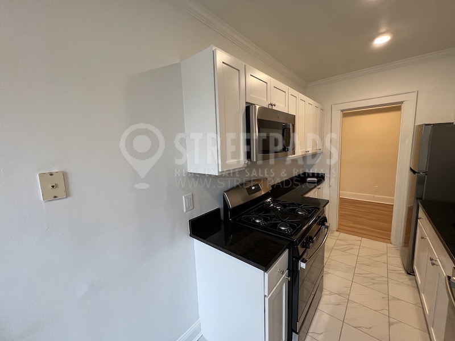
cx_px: 228
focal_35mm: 13
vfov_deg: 89.9
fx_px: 171
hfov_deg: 106.2
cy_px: 170
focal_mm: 1.57
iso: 250
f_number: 1.8
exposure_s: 1/120
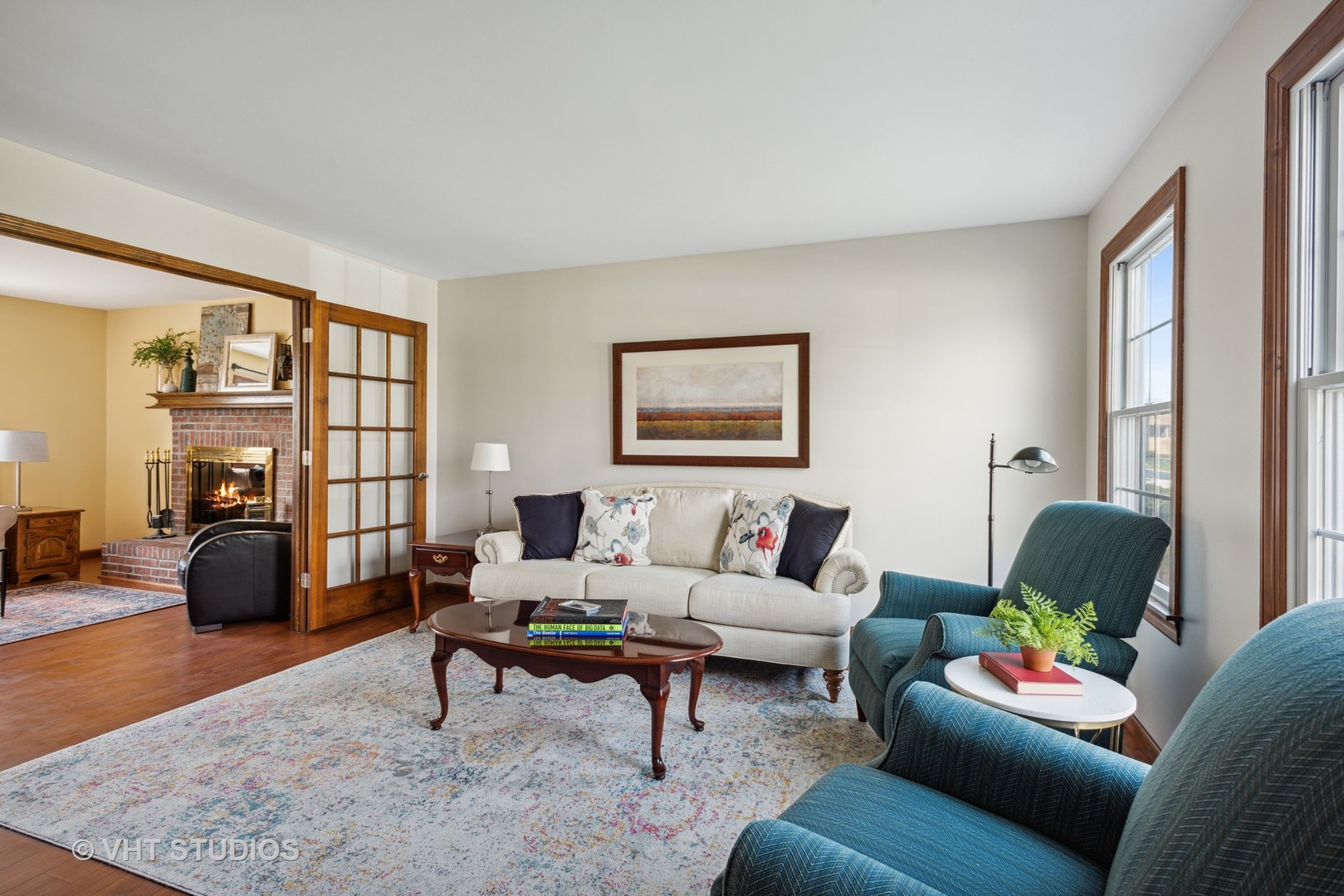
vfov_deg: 70.5
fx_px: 635
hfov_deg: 93.3
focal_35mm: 17
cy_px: 448
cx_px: 672
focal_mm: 17
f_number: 8
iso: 400
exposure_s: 1/10
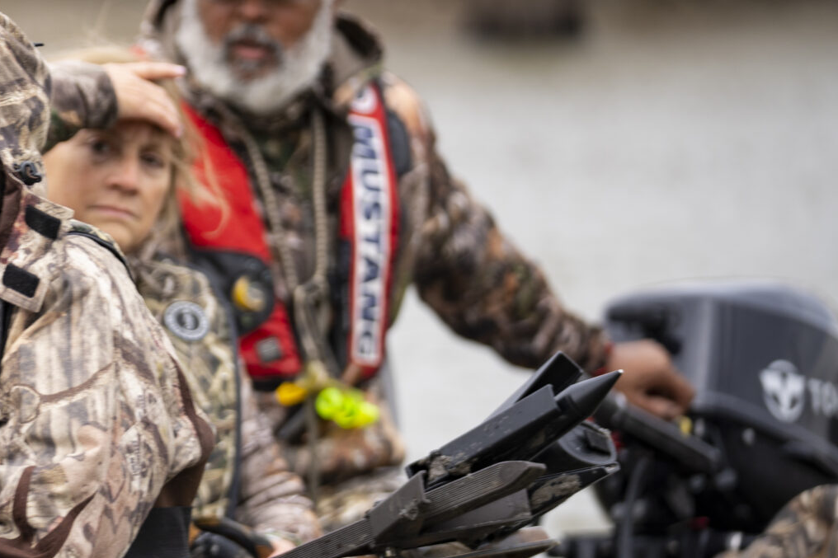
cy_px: 314
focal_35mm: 363
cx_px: -217
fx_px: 8448
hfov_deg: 5.6
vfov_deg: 3.8
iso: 100
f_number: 2.8
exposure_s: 1/160
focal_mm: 144
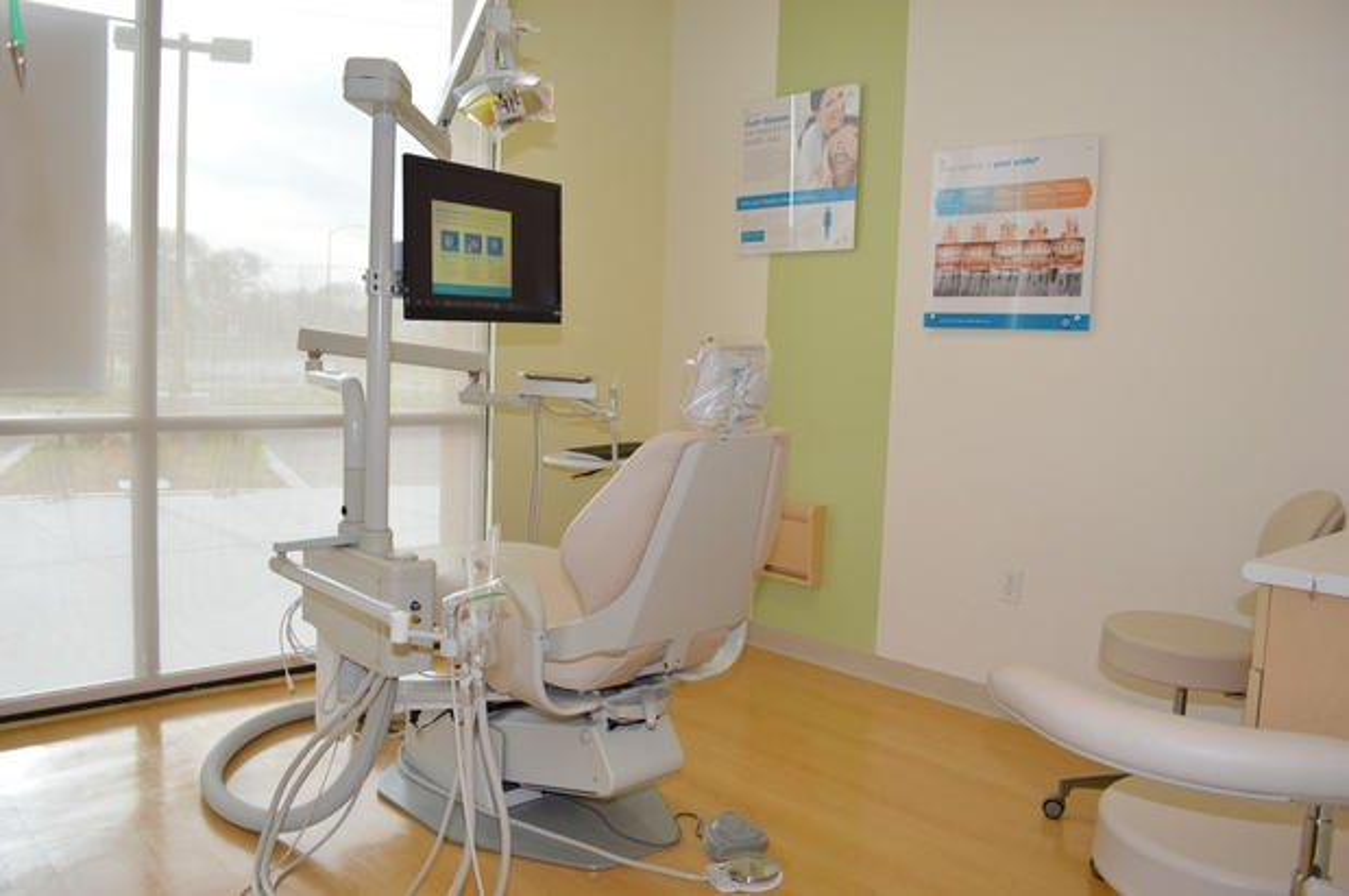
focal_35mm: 27
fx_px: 1010
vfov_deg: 47.8
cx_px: 674
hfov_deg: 67.4
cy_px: 448
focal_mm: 18
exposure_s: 1/100
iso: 400
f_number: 5
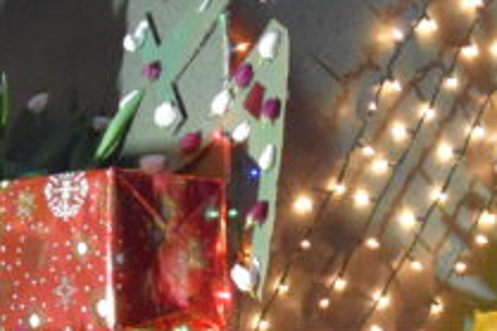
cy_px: 441
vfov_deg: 9.2
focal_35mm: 147
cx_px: 181
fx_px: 2028
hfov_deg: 14.0
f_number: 2.8
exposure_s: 1/60
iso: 4000
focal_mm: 16
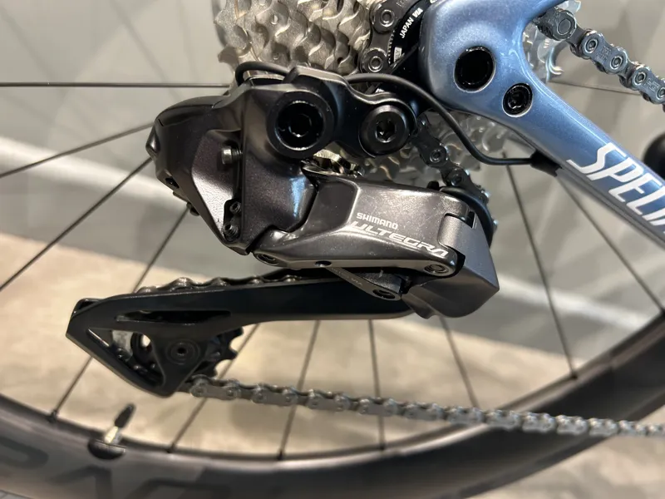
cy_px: 250
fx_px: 499
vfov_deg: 53.1
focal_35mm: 26
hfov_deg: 67.3
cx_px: 332
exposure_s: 1/50
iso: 100
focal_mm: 5.7
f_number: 1.5
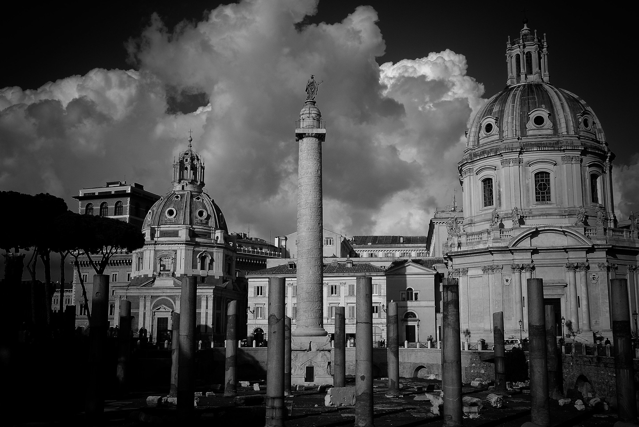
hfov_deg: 48.9
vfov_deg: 33.9
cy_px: 222
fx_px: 702
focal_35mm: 40
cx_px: 327
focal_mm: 25
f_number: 13
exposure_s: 1/250
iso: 200
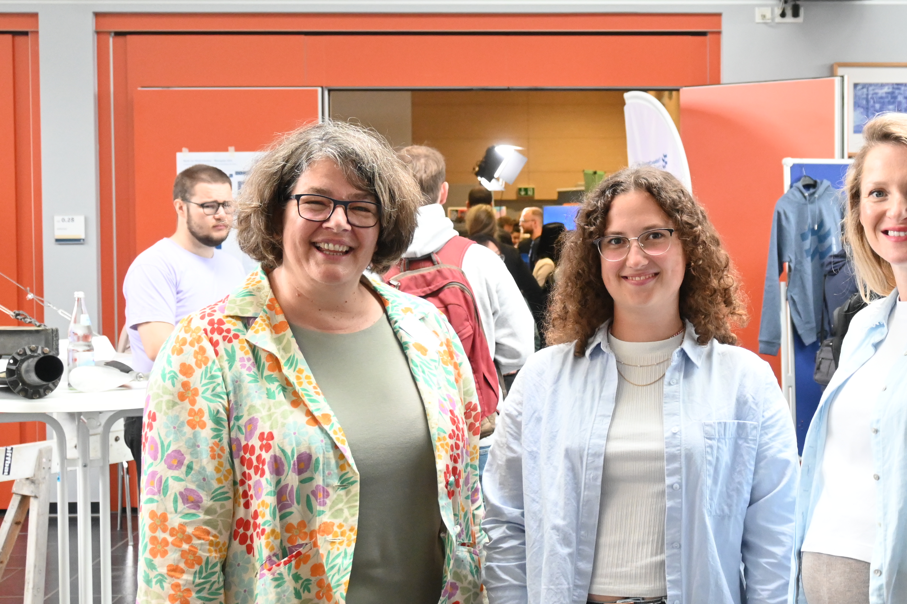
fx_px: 1537
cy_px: 289
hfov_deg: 32.5
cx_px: 625
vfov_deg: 22.3
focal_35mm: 61
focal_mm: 26
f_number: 4.5
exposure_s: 1/125
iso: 2200
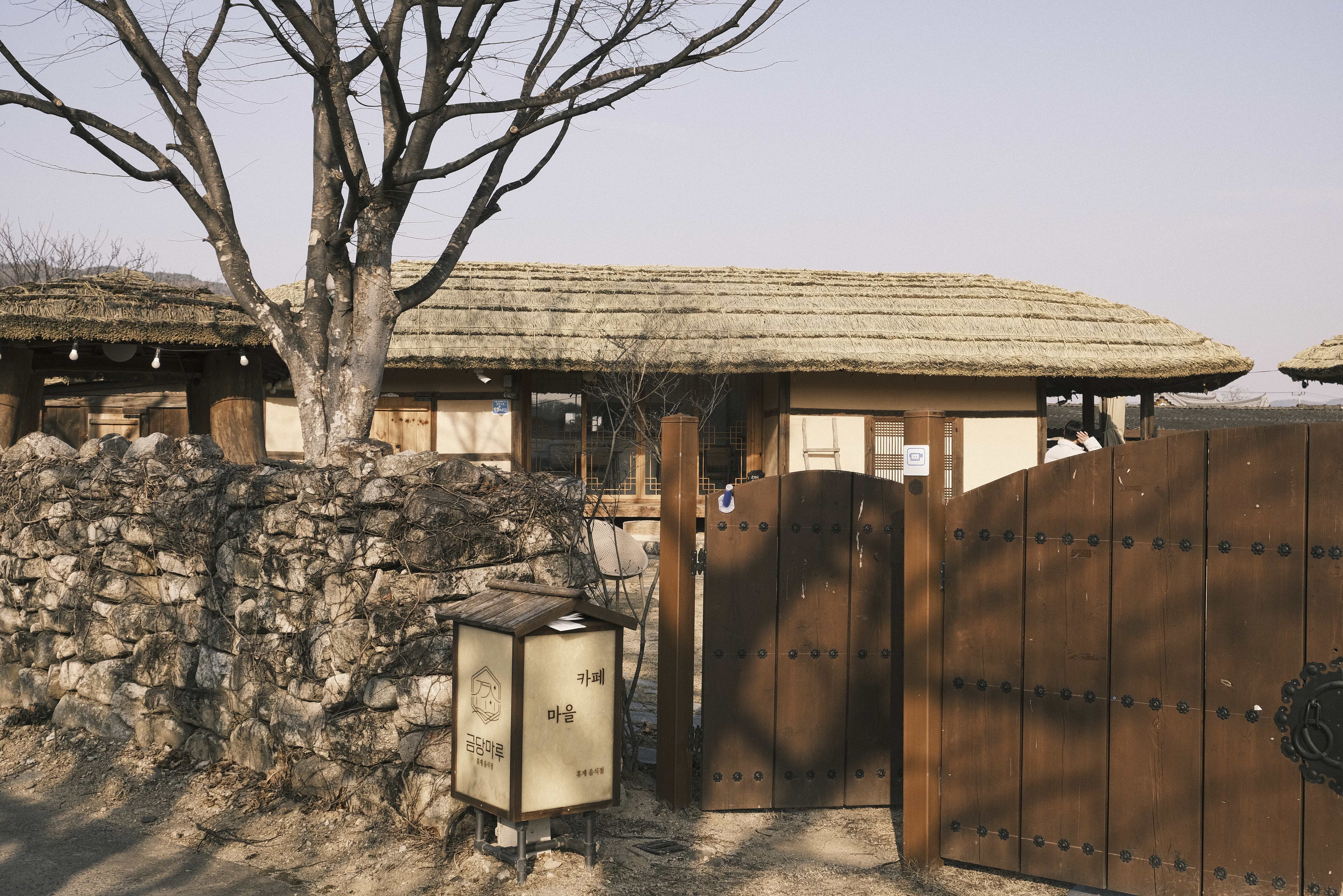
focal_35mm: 40
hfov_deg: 48.5
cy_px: 448
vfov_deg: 33.4
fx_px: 1492
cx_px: 672
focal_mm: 26.5
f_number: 7.1
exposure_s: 1/500
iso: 320
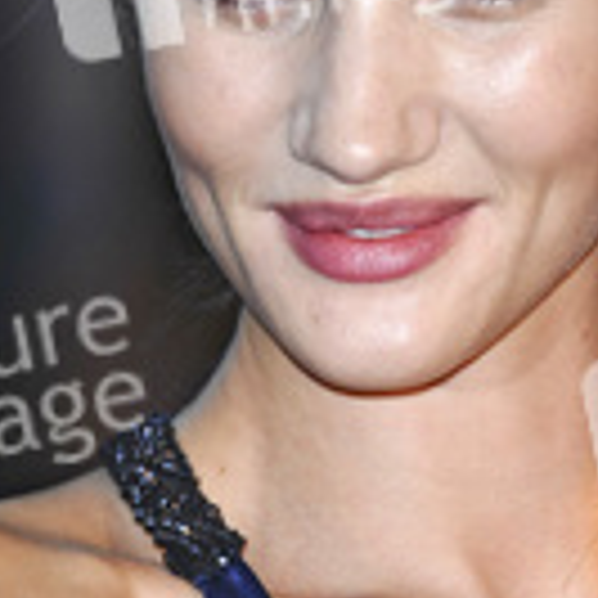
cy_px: 180
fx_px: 12338
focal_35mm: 631
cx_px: 407
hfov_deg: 2.8
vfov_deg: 2.8
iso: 200
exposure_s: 1/250
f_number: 4
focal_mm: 165
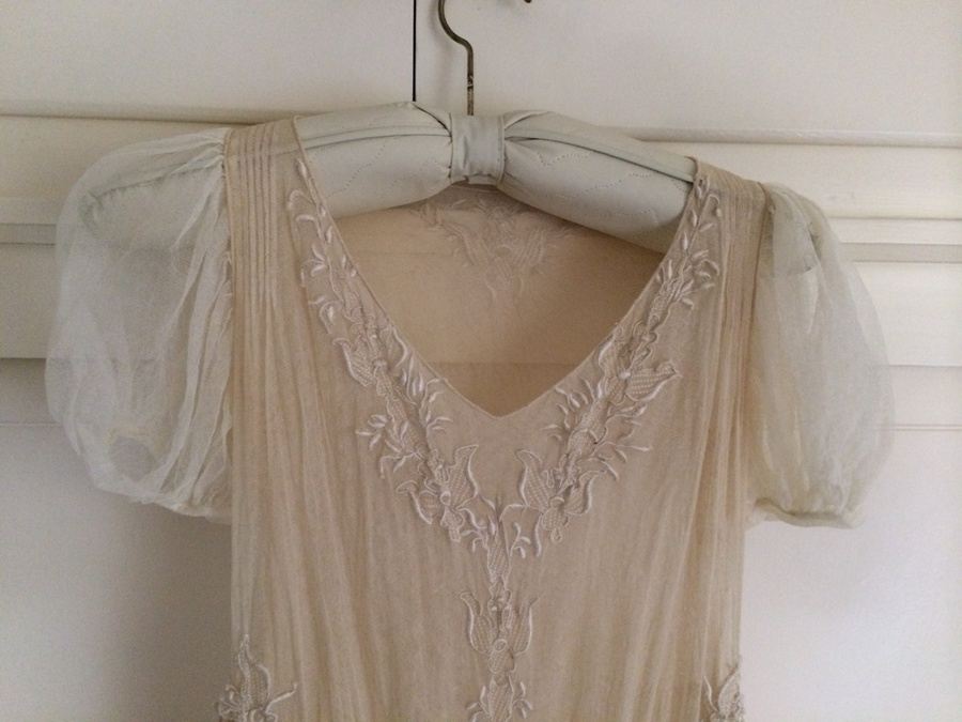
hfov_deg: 60.0
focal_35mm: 30
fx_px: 834
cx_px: 481
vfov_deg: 46.8
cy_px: 361
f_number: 2.2
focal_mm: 4.12
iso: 320
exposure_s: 1/17
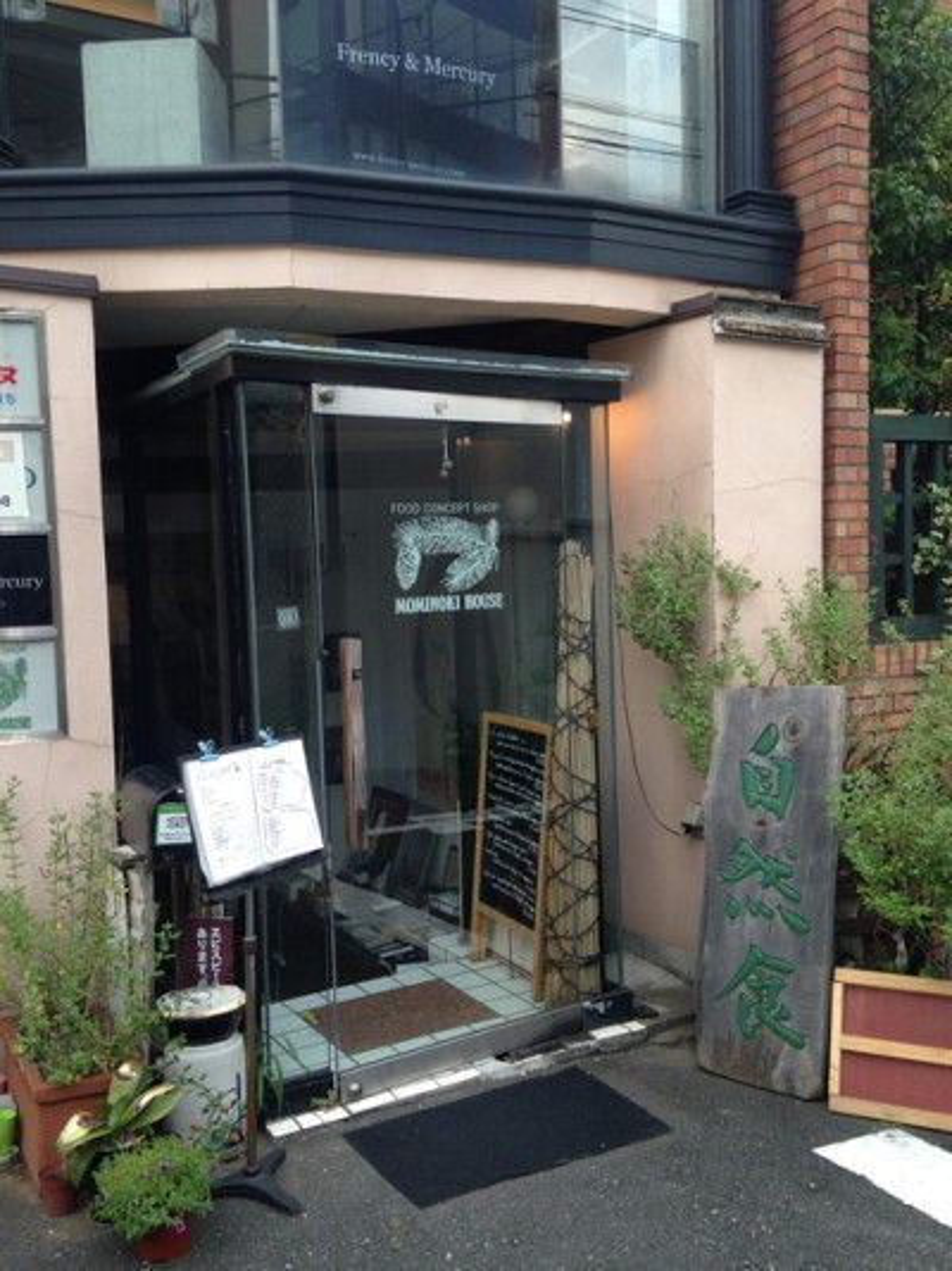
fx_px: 1211
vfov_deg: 55.4
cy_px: 636
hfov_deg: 42.9
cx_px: 476
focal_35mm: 33
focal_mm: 4.12
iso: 80
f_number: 2.4
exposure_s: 1/120
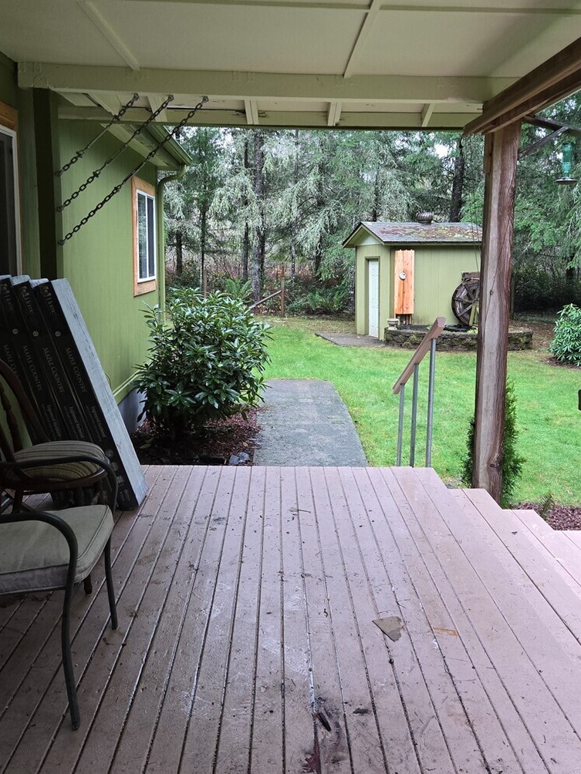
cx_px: 320
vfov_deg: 55.2
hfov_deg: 42.9
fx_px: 739
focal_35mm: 33
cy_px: 338
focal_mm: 5.4
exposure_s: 1/120
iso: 400
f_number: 1.8
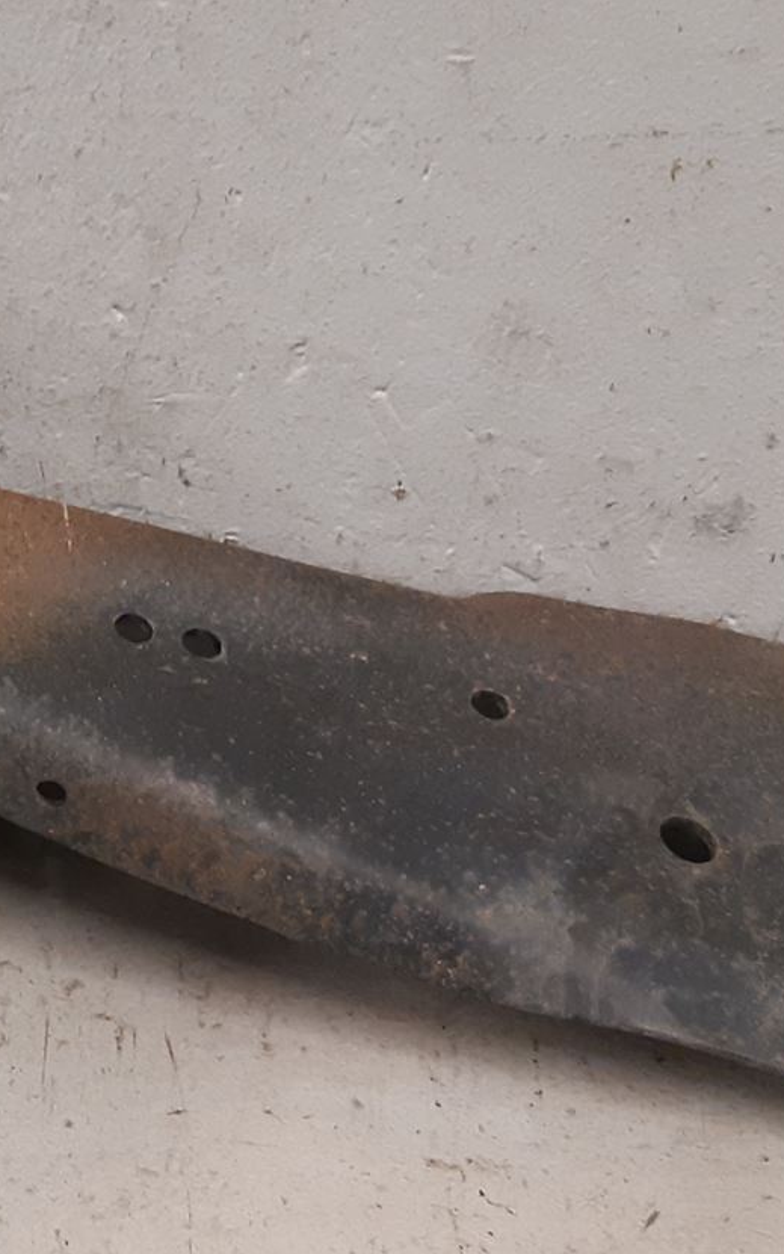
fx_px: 2324
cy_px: 724
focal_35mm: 68
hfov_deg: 18.0
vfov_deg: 30.1
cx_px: -210
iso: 200
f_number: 1.7
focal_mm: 3.93
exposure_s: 1/50
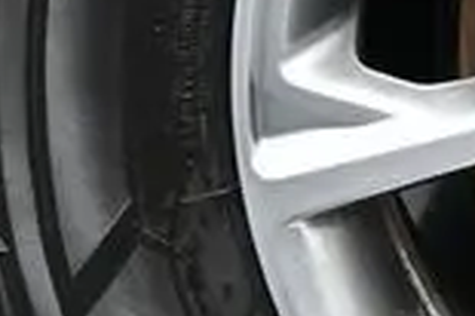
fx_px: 3273
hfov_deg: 8.0
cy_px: 44
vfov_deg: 5.5
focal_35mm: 248
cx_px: 883
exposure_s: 1/125
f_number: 4.2
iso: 800
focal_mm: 25
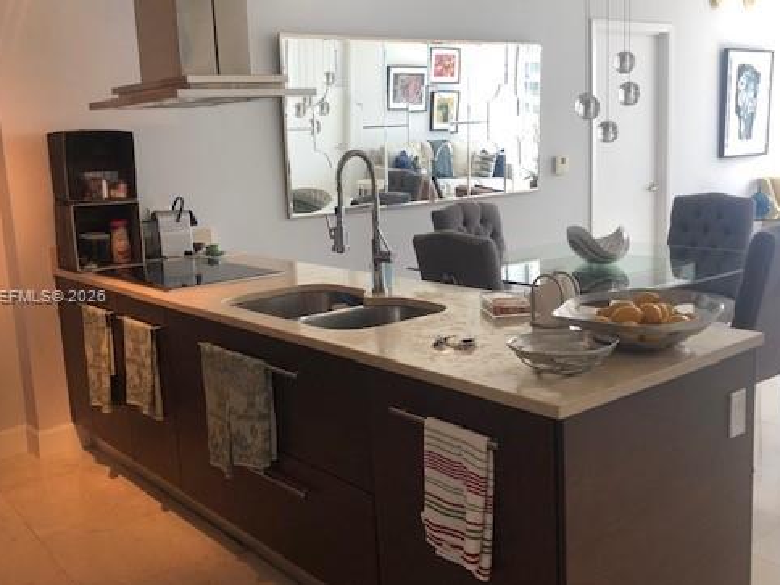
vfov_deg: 38.7
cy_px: 297
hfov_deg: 50.1
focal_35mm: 37
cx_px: 401
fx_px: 834
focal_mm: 3.99
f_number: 1.8
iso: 25
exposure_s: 1/40
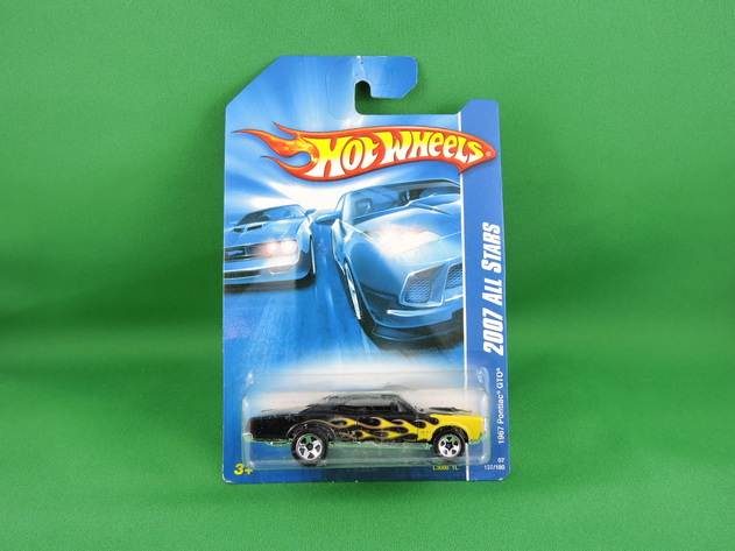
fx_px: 637
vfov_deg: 46.8
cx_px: 368
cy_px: 276
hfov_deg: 60.0
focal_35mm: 30
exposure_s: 1/30
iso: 110
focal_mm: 5.4
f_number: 3.5
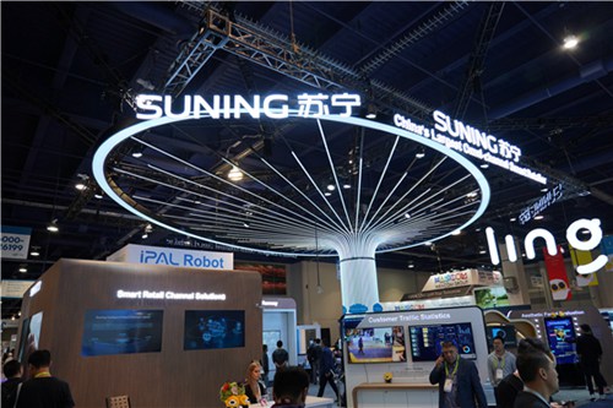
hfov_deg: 73.8
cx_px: 306
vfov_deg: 53.1
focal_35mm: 24
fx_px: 409
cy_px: 204
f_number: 4
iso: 250
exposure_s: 1/100
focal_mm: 24
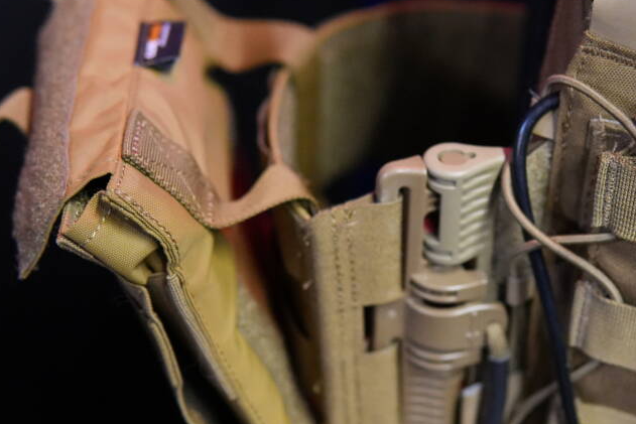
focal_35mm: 73
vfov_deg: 18.7
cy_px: 248
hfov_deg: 27.5
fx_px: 1290
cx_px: 444
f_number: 2
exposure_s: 1/160
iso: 3200
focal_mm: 30
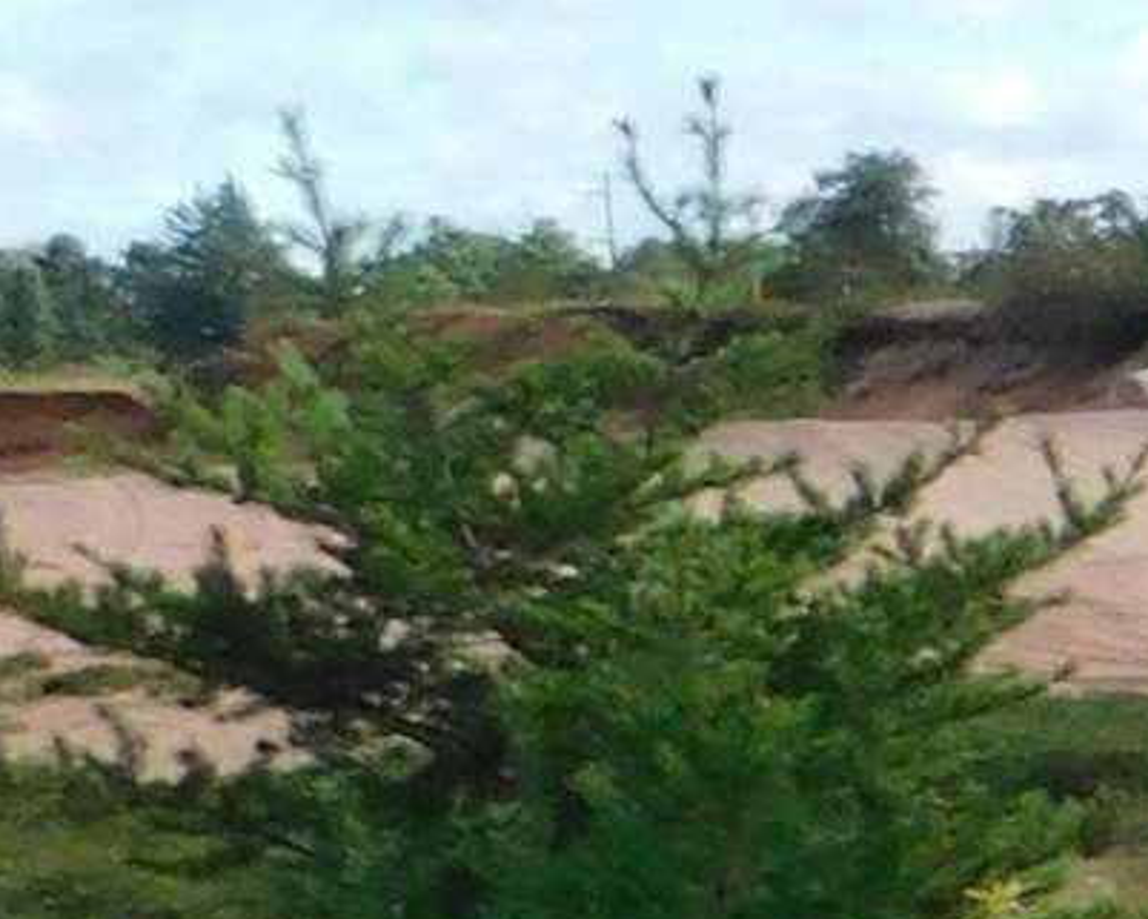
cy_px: 1188
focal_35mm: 172
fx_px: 5845
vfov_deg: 8.9
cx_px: 4254
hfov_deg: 8.1
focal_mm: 4
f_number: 3
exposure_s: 1/800
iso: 125
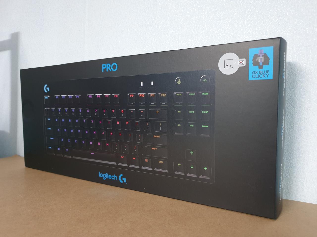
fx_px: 238
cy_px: 118
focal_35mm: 26
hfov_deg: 67.3
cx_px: 158
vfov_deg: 53.1
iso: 320
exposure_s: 1/20
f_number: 1.5
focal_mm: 4.3
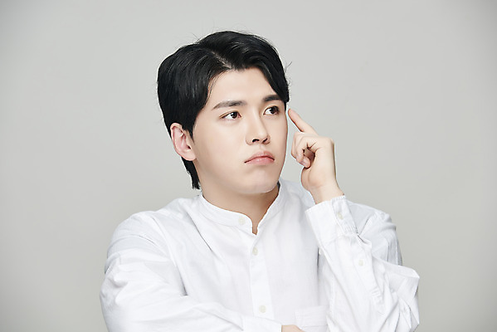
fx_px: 2486
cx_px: 248
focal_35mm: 180
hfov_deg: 11.4
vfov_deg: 7.6
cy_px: 166
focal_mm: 180
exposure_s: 1/125
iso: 64
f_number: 8
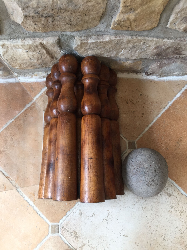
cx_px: 94
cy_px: 125
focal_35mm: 29
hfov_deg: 48.2
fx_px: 209
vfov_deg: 61.7
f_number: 2.2
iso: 40
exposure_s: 1/50
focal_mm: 4.15
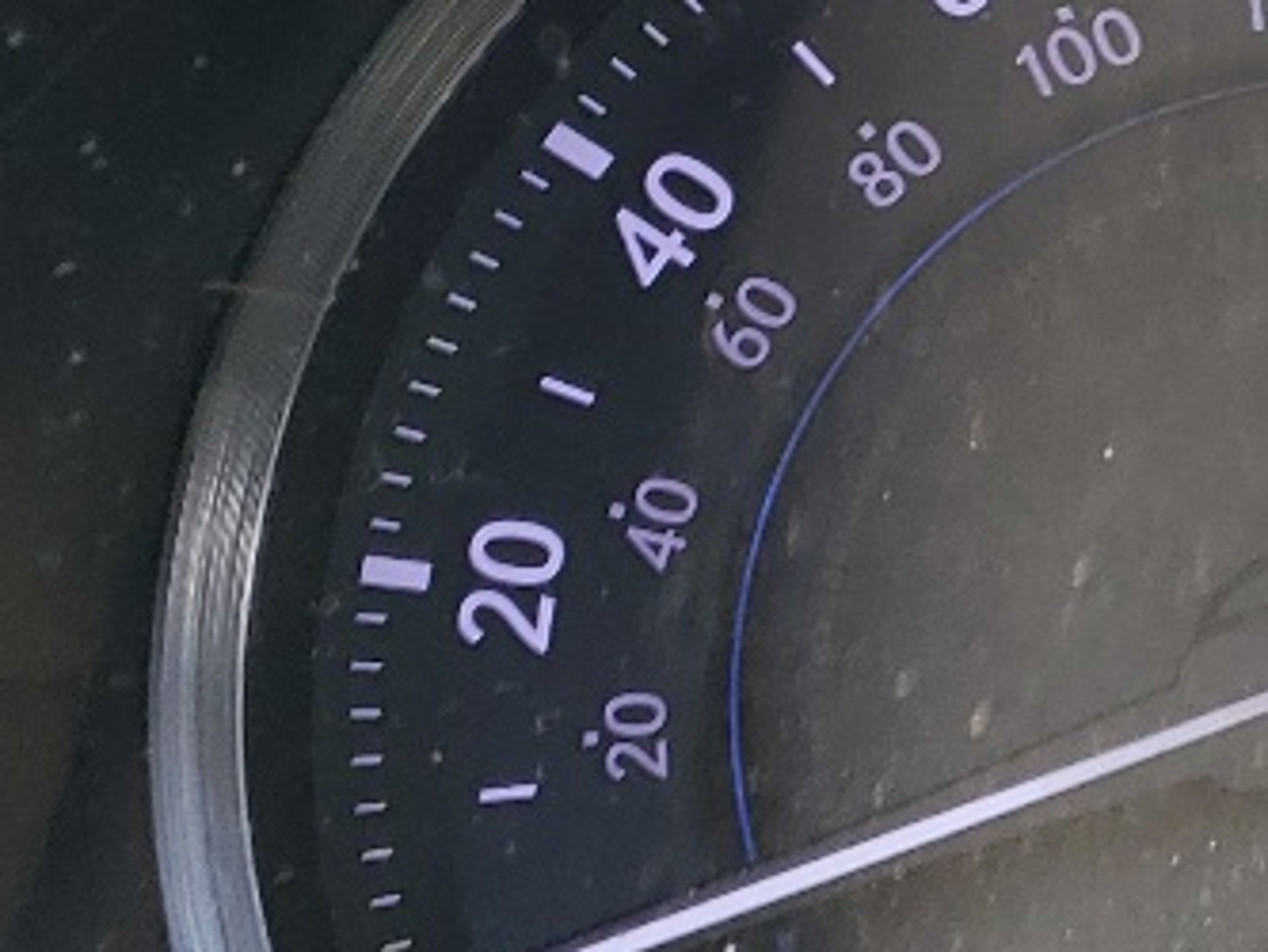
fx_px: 4580
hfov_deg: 13.2
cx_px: 2692
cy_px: 518
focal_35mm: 125
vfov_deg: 11.9
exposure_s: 1/120
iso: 55
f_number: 1.5
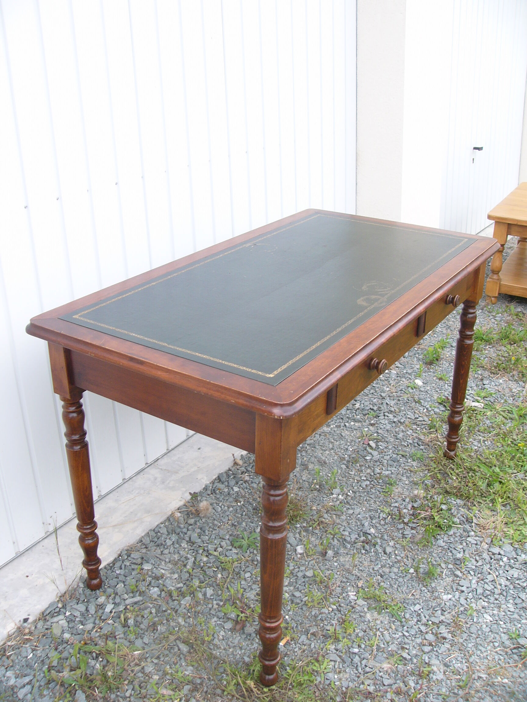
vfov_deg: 51.4
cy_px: 351
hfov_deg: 39.7
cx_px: 264
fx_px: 731
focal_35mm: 36
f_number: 3.3
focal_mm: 6
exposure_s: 1/100
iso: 50
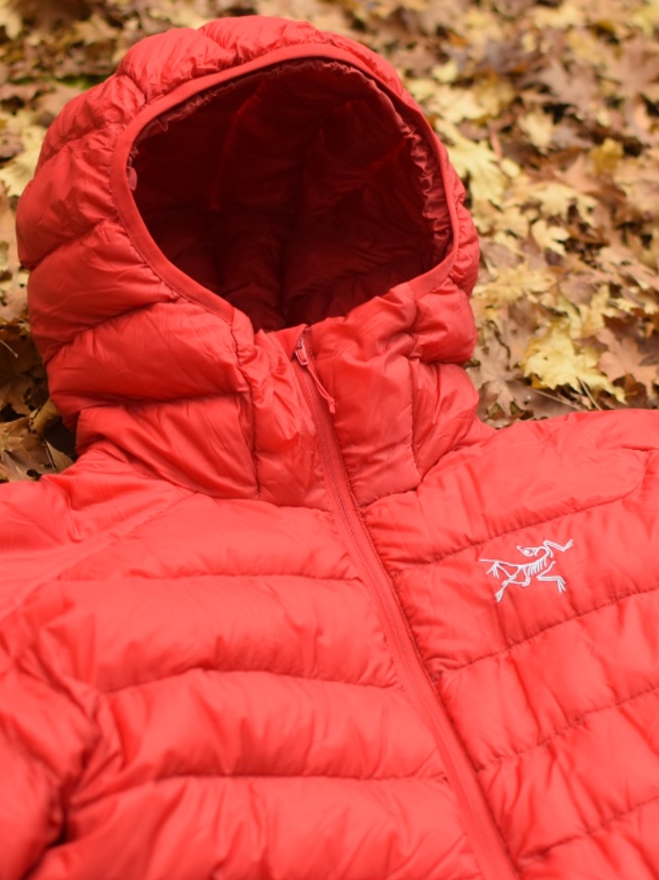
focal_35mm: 77
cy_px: 440
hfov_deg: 19.2
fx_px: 1948
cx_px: 430
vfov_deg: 25.4
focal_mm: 35
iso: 400
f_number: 2.5
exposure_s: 1/125
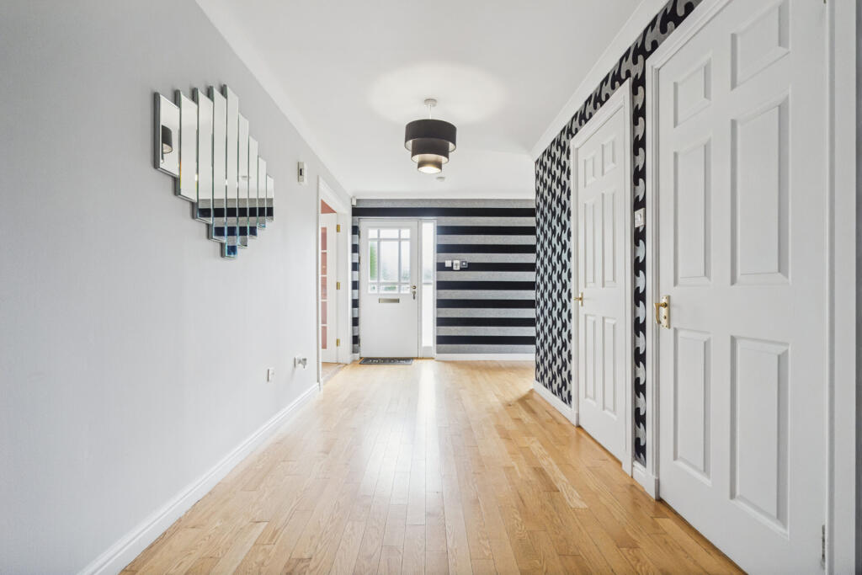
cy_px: 288
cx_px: 431
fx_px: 395
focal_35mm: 16
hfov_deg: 95.0
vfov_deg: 72.1
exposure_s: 1/100
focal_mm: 11
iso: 800
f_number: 5.6
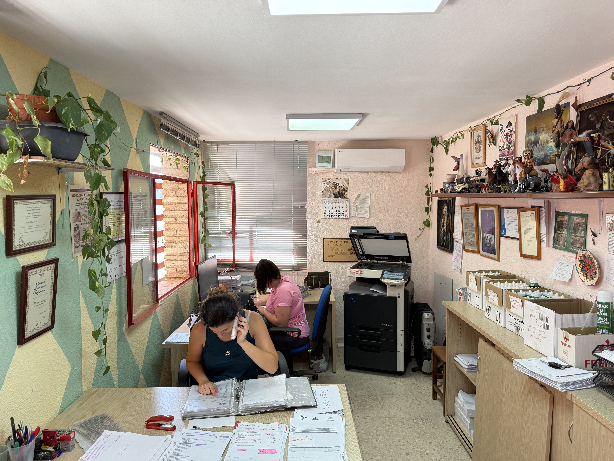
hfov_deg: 71.6
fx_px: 426
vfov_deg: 56.8
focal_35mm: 24
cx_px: 307
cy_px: 230
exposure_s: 1/100
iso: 64
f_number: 1.78
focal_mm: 6.76
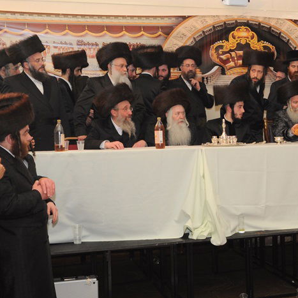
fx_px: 653
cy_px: 156
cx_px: 286
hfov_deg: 24.7
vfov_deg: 25.7
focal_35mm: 67
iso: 500
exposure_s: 1/60
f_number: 5
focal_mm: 24
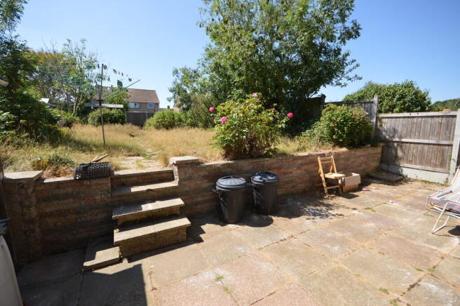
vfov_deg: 77.2
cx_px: 230
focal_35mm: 15
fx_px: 191
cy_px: 153
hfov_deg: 100.4
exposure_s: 1/200
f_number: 6.3
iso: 100
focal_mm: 10
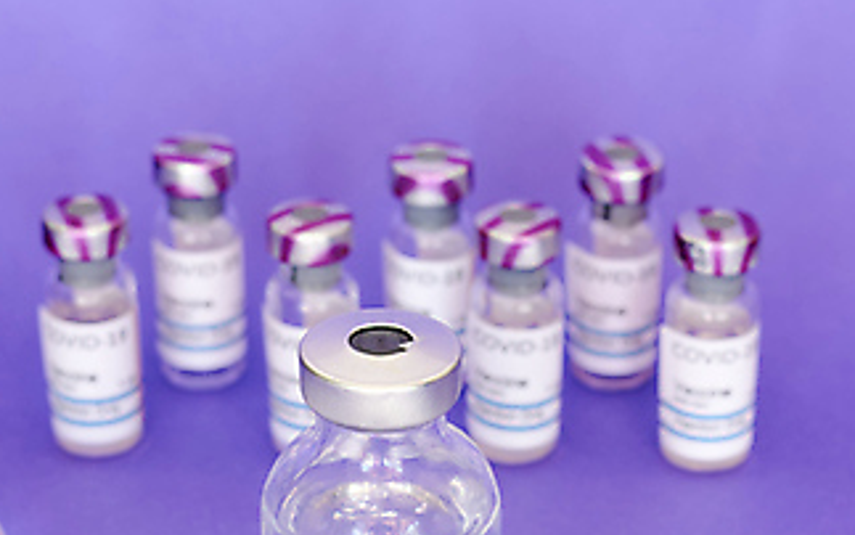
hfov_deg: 18.3
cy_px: 485
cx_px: 376
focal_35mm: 114
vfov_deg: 11.4
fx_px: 2657
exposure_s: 1/8
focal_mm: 40
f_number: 8
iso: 100
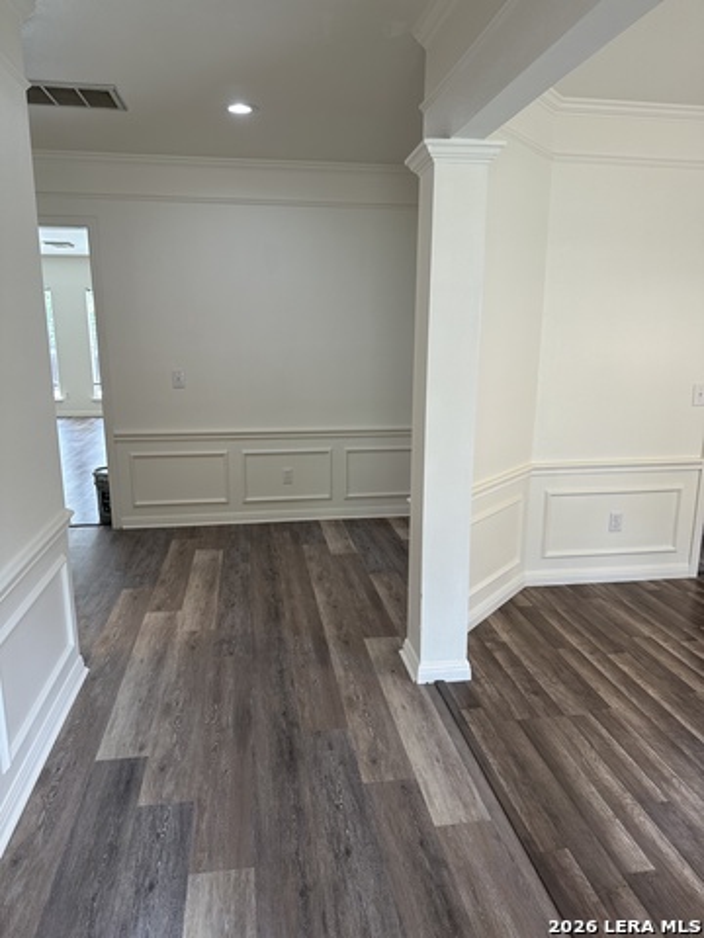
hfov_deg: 56.8
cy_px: 469
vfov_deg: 71.6
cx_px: 352
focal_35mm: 24
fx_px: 651
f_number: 1.78
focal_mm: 6.86
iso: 125
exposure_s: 1/120
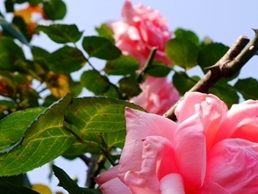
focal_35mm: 87
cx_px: 245
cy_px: 191
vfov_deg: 16.7
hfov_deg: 21.8
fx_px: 649
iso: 160
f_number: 8
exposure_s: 1/250
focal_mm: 20
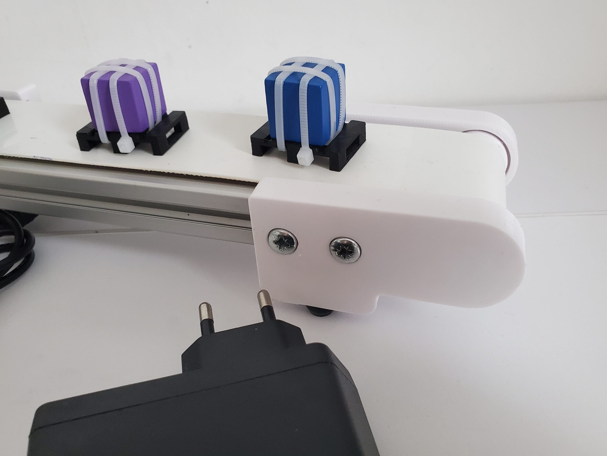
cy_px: 242
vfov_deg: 49.7
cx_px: 315
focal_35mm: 28
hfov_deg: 63.4
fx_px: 491
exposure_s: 1/33
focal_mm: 4.3
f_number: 2.4
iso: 640
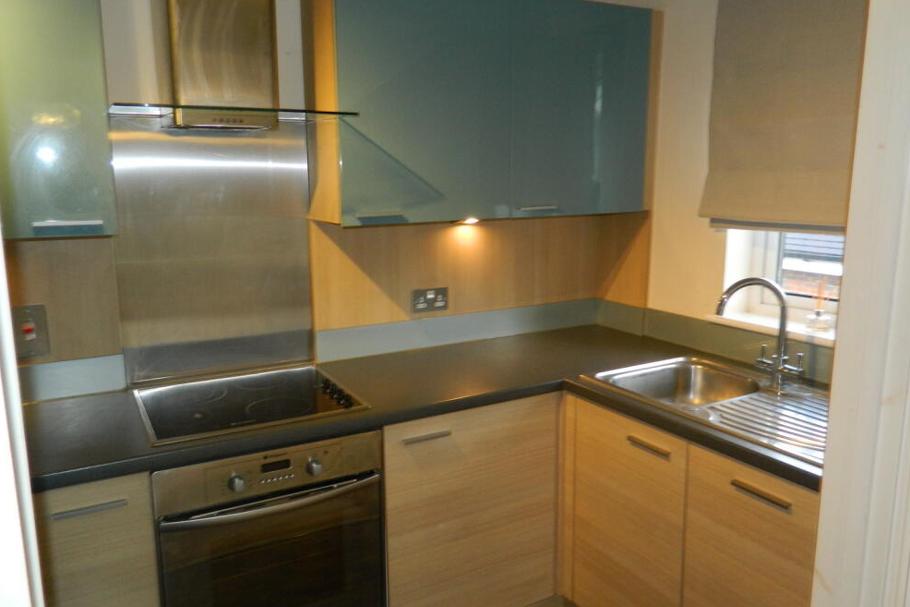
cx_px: 449
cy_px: 309
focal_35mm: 27
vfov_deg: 47.9
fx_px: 682
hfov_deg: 67.4
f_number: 3.1
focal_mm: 4.5
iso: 200
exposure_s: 1/30
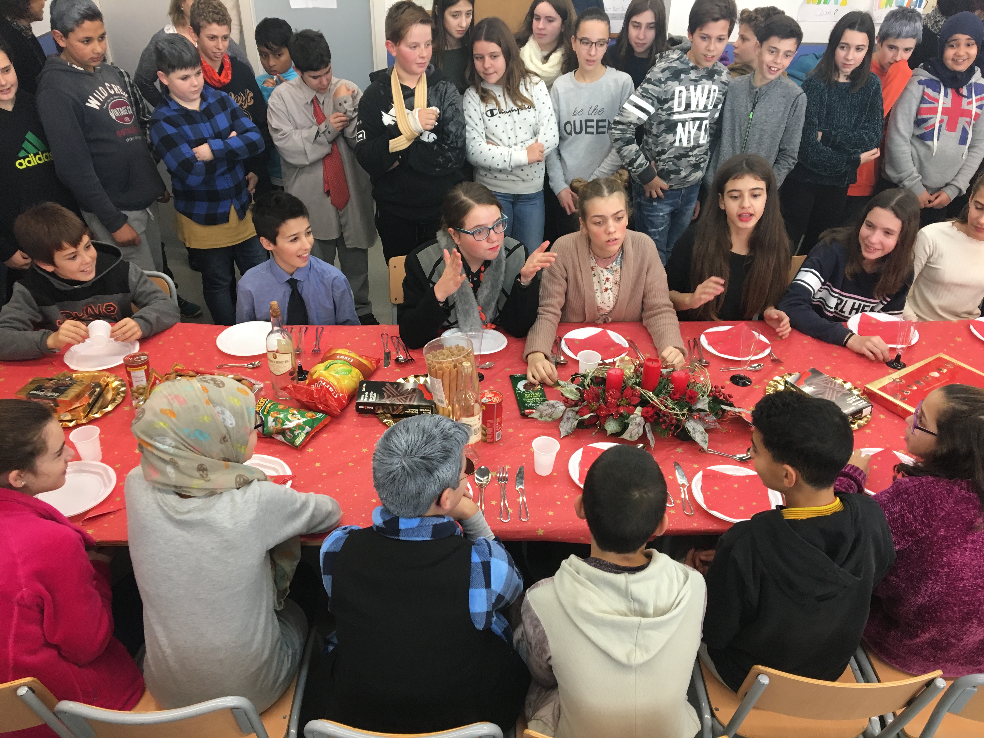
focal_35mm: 29
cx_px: 492
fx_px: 824
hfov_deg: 61.7
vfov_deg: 48.2
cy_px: 369
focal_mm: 4.15
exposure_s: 1/33
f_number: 2.2
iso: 64
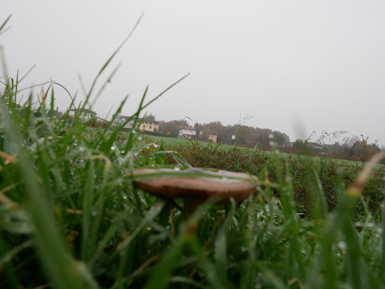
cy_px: 144
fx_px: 267
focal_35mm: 24
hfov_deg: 71.6
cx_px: 192
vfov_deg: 56.8
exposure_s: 1/320
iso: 800
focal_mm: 12
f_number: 6.3
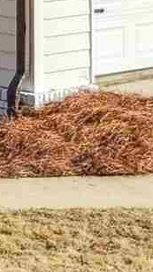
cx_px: -346
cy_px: -140
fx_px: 1884
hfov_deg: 4.4
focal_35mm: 261
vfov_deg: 8.1
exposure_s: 1/5000
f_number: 1.8
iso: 220
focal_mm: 8.7
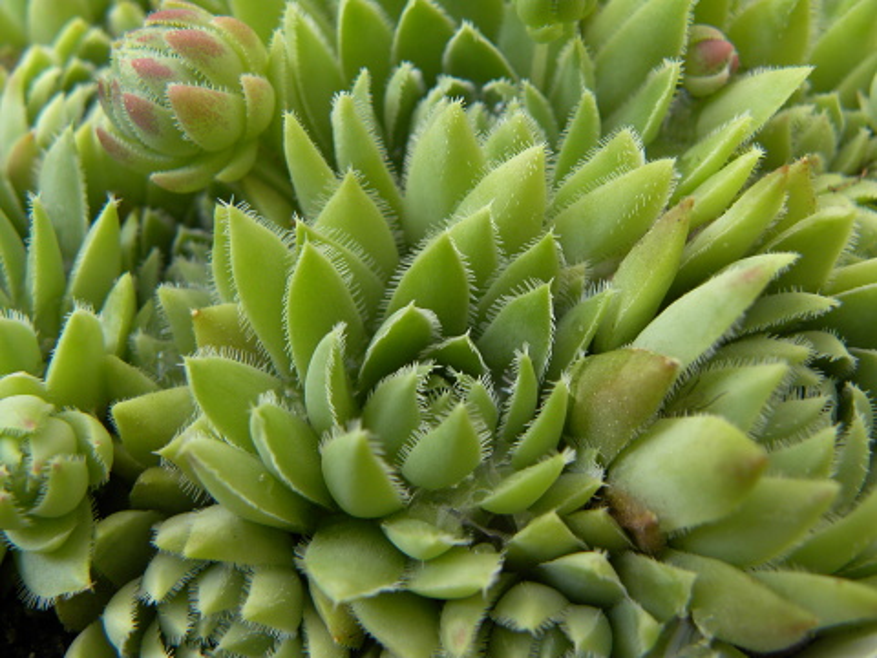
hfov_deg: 45.8
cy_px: 329
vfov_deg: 35.1
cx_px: 438
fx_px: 1039
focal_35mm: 41
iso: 100
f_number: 3.2
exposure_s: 1/100
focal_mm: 7.3
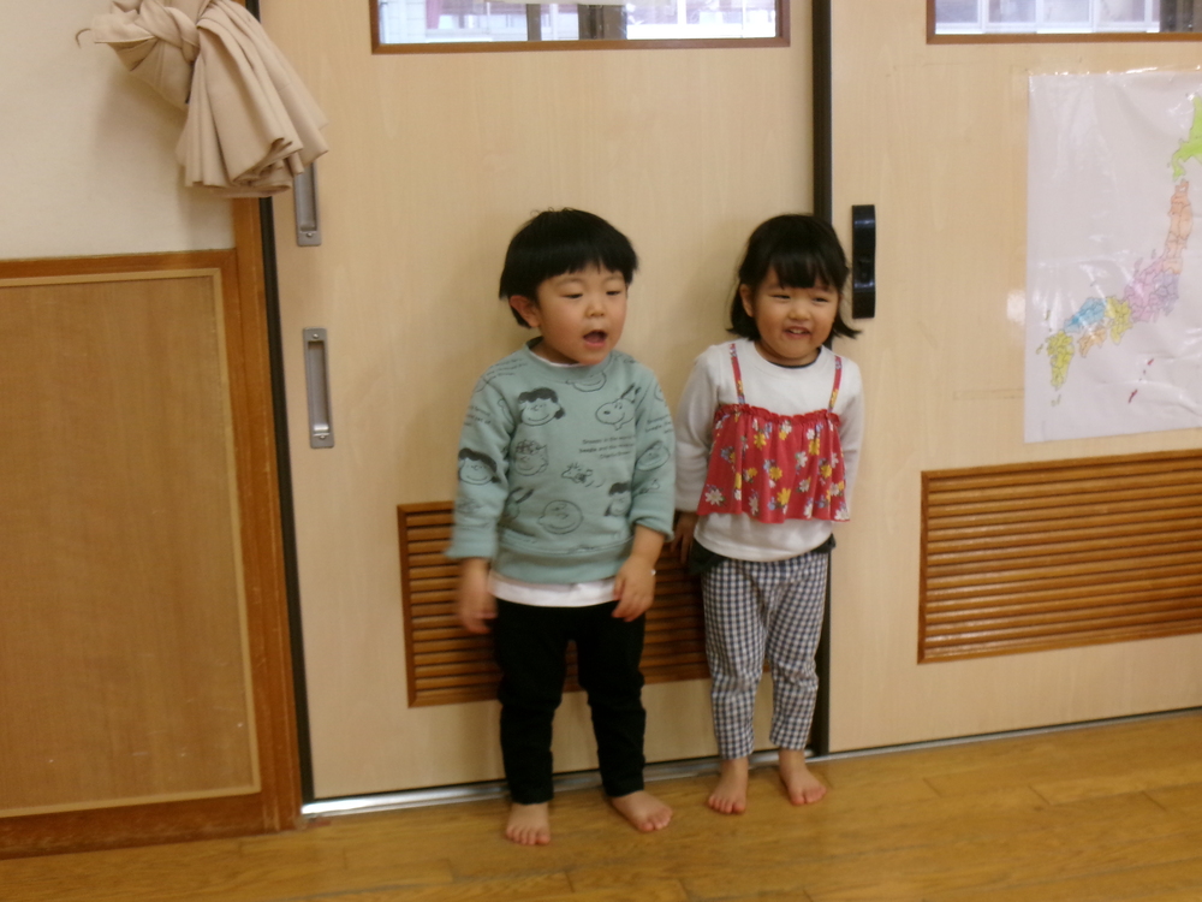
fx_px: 1840
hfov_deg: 36.2
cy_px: 451
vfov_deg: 27.5
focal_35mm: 53
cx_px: 601
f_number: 4.9
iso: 261
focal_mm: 9.5
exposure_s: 1/34
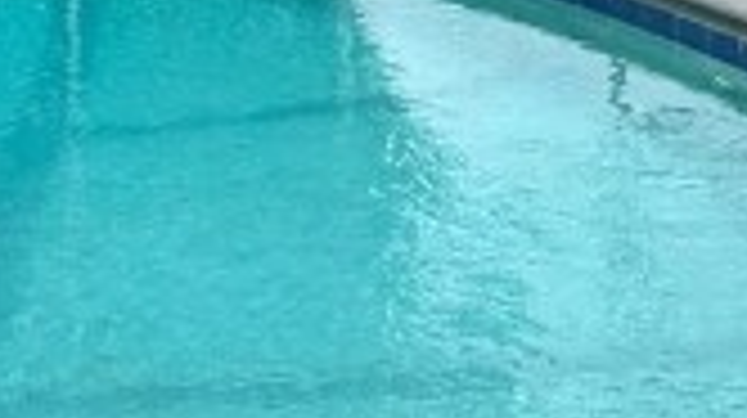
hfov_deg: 22.5
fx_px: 1860
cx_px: 189
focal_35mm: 94
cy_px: -337
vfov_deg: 11.8
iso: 40
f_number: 2.2
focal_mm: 2.22
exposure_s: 1/1034
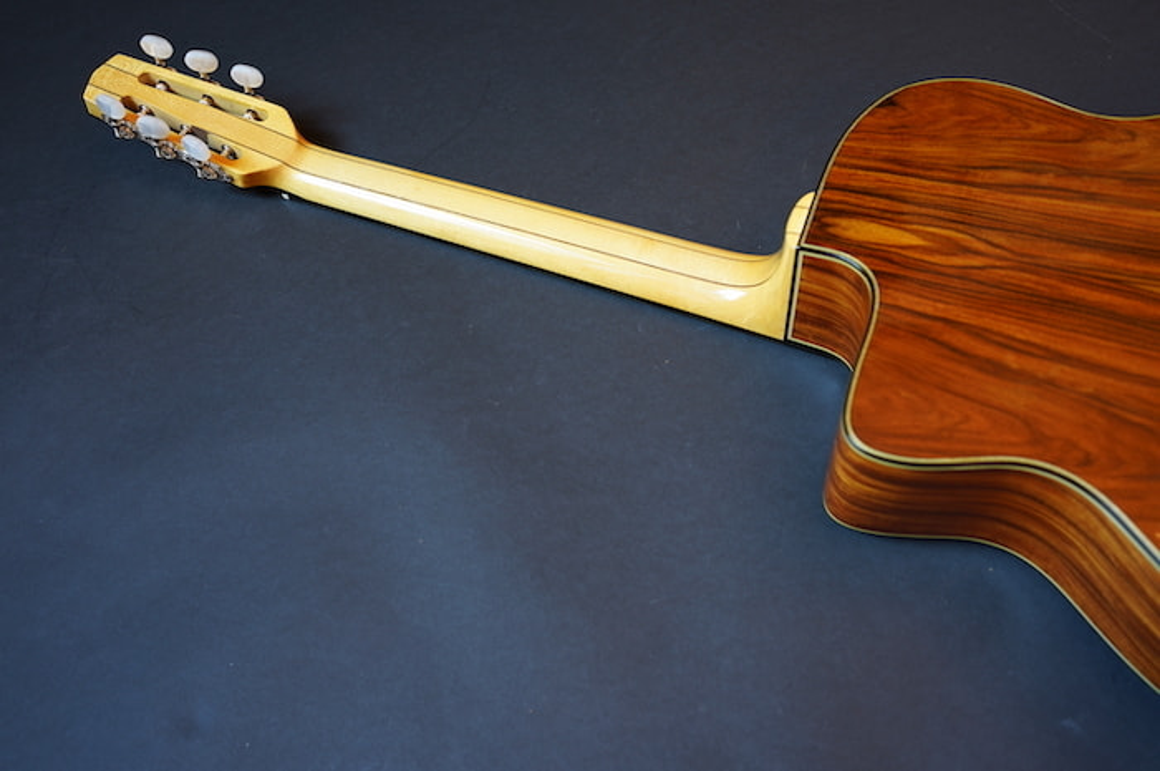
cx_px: 580
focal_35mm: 35
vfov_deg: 37.8
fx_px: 1126
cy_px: 386
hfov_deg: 54.5
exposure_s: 1/2.5
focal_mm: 35
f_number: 4
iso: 100
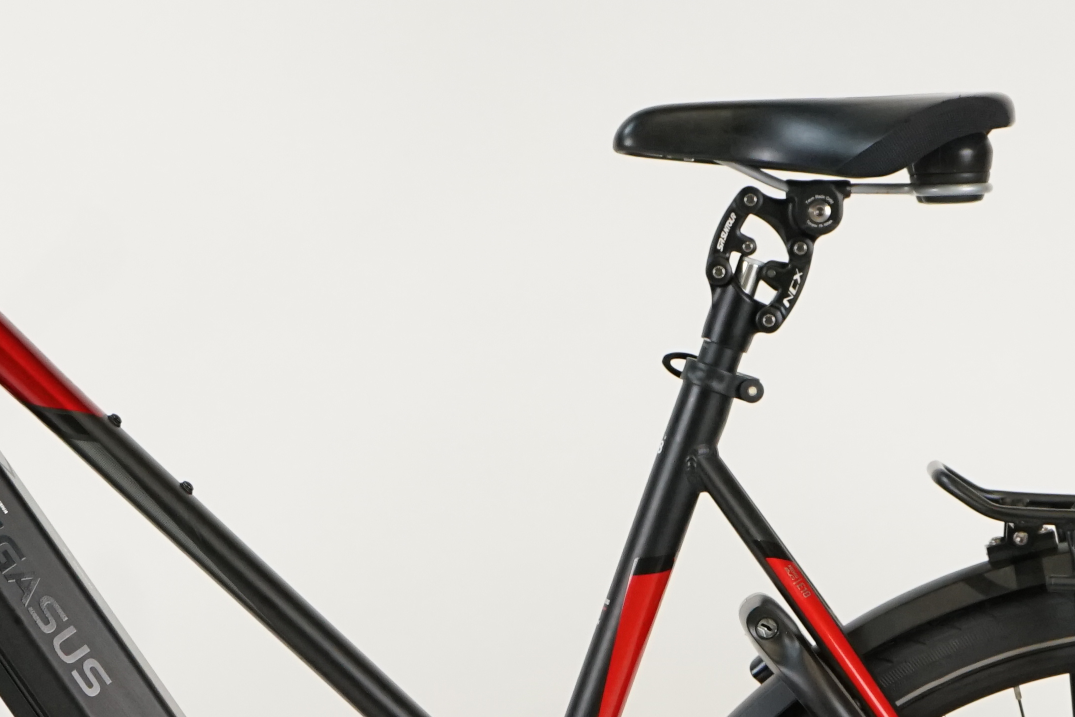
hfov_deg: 12.9
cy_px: 716
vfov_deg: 8.6
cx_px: 360
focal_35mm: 159
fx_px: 4748
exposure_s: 1/200
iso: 2000
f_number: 5.6
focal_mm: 57
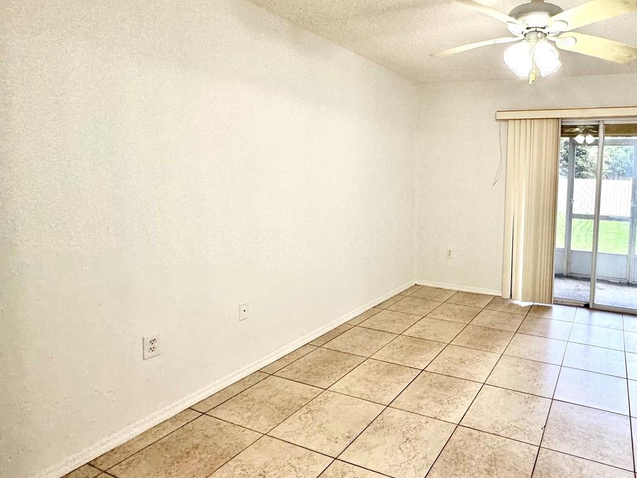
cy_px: 206
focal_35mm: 21
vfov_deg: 63.2
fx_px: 386
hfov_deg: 73.6
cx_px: 475
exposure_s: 1/120
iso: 100
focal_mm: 2.22
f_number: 2.2
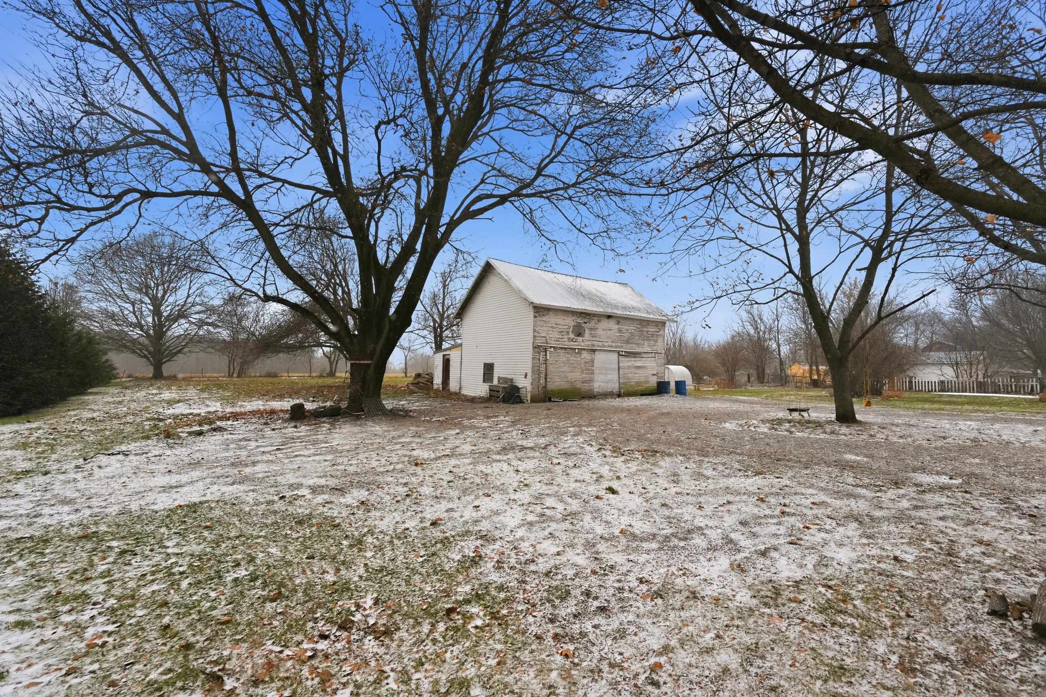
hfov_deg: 100.4
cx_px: 523
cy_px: 348
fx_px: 436
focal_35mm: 15
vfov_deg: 77.3
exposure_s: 1/3200
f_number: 4
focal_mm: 10
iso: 800
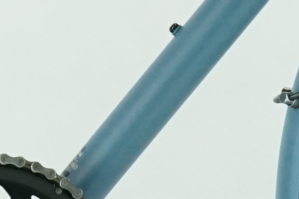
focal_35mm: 527
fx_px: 4376
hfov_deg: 3.9
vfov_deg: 2.6
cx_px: 84
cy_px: -62
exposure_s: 1/200
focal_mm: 70
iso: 2500
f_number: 8
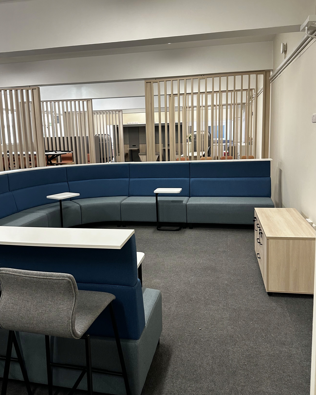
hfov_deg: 49.9
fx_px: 339
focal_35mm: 29
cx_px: 144
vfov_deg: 60.3
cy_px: 180
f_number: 1.78
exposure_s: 1/100
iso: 200
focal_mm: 6.86
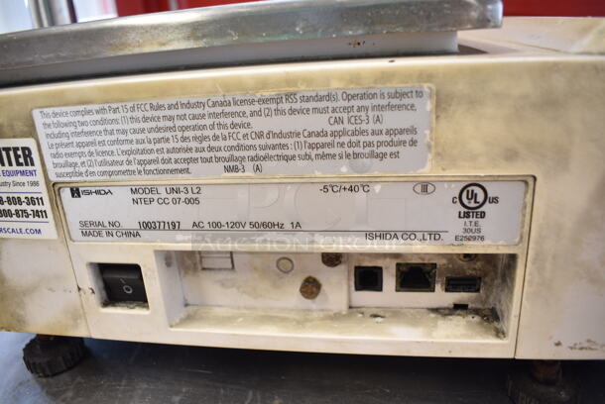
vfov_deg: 48.0
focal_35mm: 27
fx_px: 454
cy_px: 202
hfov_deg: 67.3
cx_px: 302
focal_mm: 18
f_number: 3.5
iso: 500
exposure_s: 1/30
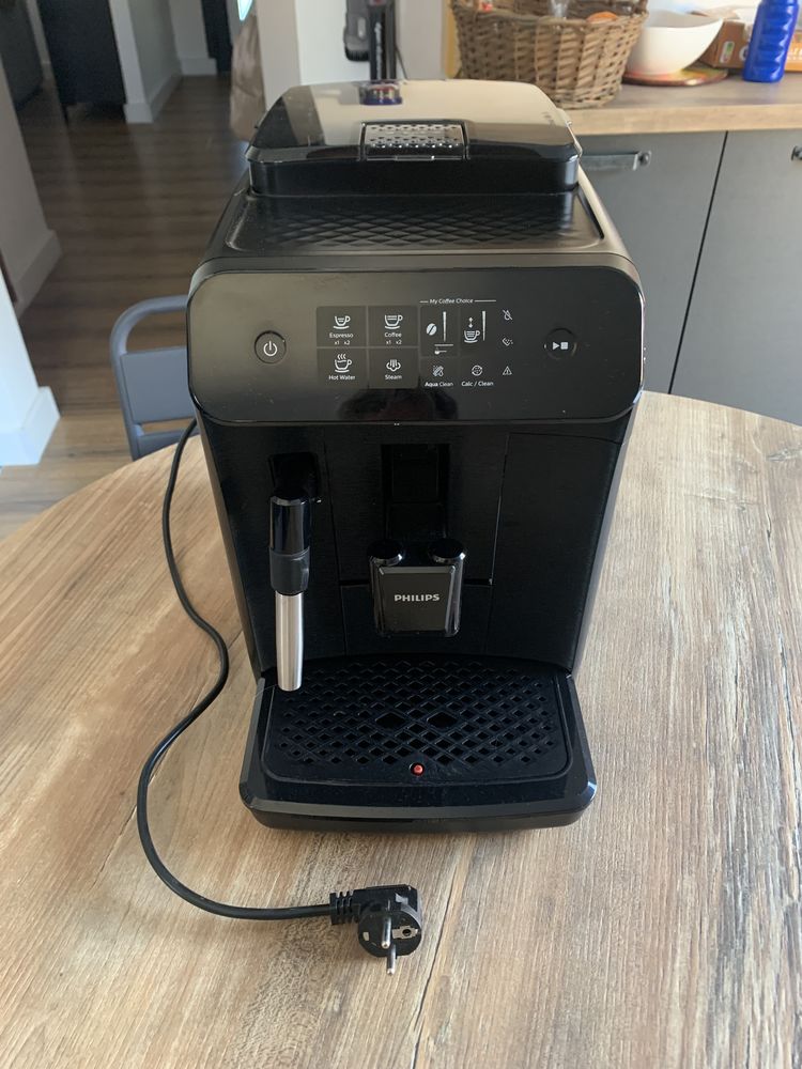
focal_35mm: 26
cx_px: 401
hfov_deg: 53.1
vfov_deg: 67.3
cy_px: 534
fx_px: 803
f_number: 1.8
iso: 400
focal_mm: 4.25
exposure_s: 1/40
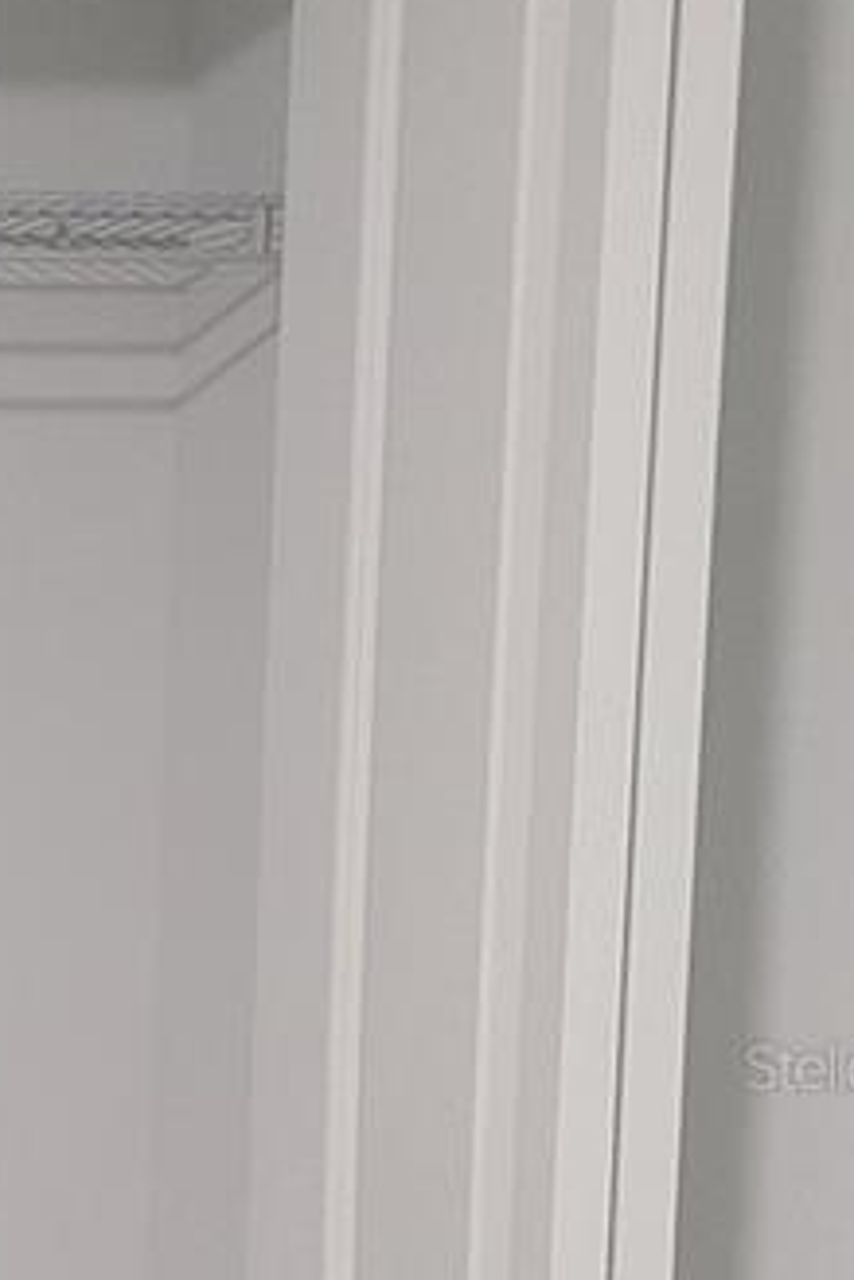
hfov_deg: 12.5
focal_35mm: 99
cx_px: -733
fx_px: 3519
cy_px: 1065
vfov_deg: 20.3
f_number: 1.8
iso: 250
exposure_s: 1/60
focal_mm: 5.4
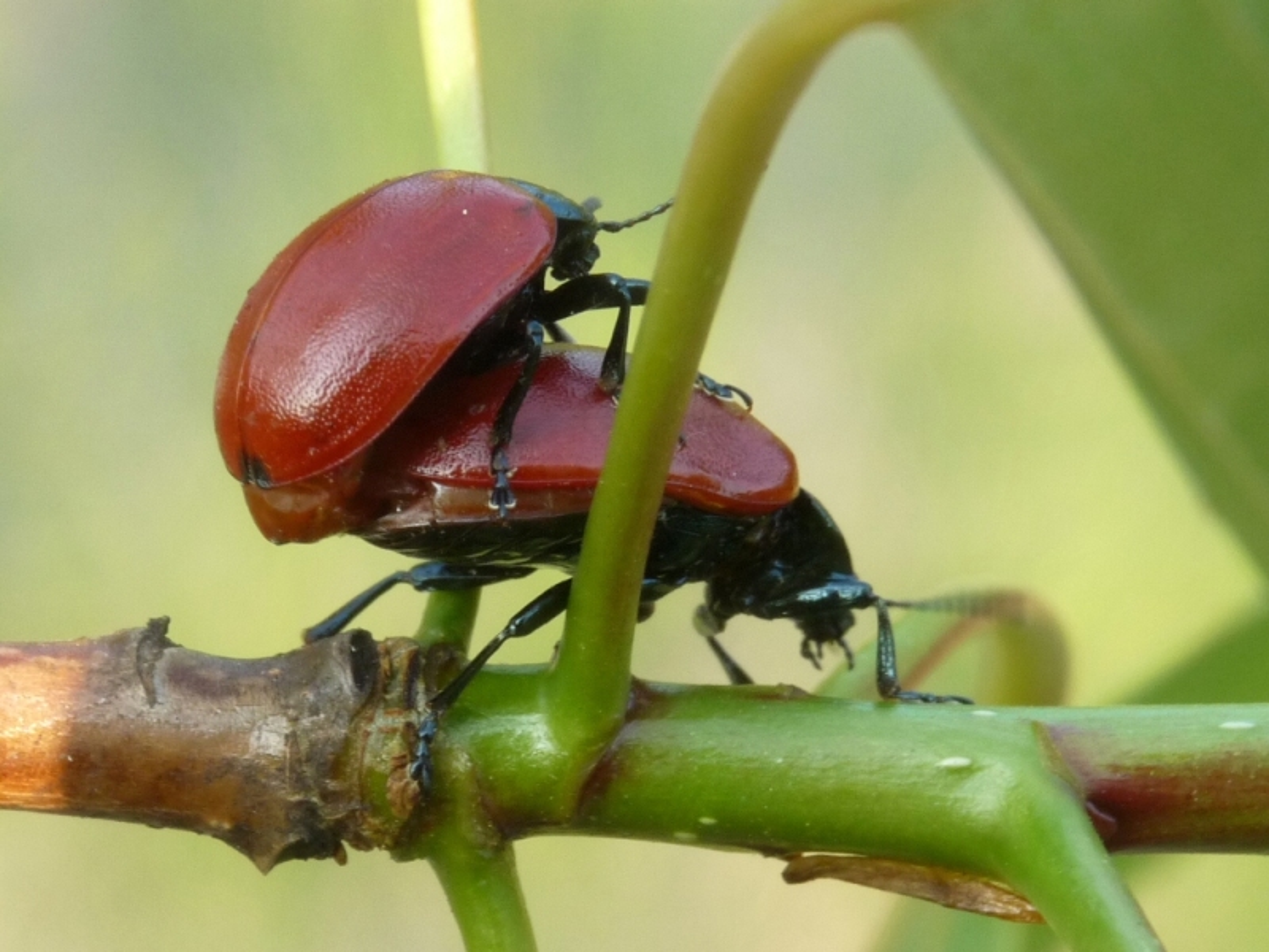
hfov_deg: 12.7
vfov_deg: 9.6
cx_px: 634
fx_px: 5682
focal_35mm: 155
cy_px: 476
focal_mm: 15.5
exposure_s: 1/40
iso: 200
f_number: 8
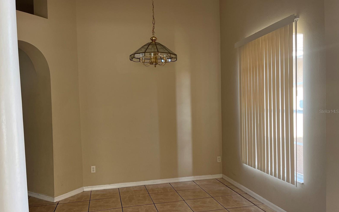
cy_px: 111
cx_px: 167
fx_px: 259
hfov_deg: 66.5
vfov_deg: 44.5
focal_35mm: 28
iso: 125
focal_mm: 5.1
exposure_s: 1/121
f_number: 1.6
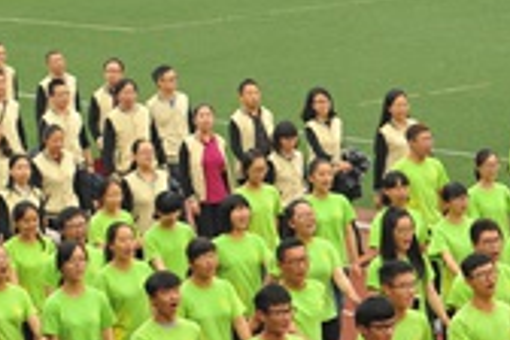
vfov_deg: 6.2
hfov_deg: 9.3
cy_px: 296
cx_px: 468
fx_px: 3131
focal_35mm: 221
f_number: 5
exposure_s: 1/125
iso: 640
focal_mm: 62
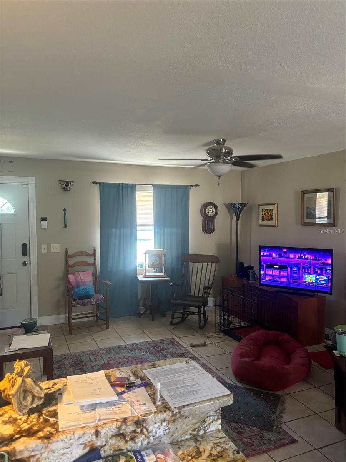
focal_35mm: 26
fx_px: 347
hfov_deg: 53.1
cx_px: 173
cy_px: 231
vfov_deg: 67.3
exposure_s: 1/60
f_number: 1.6
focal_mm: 5.96
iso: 320
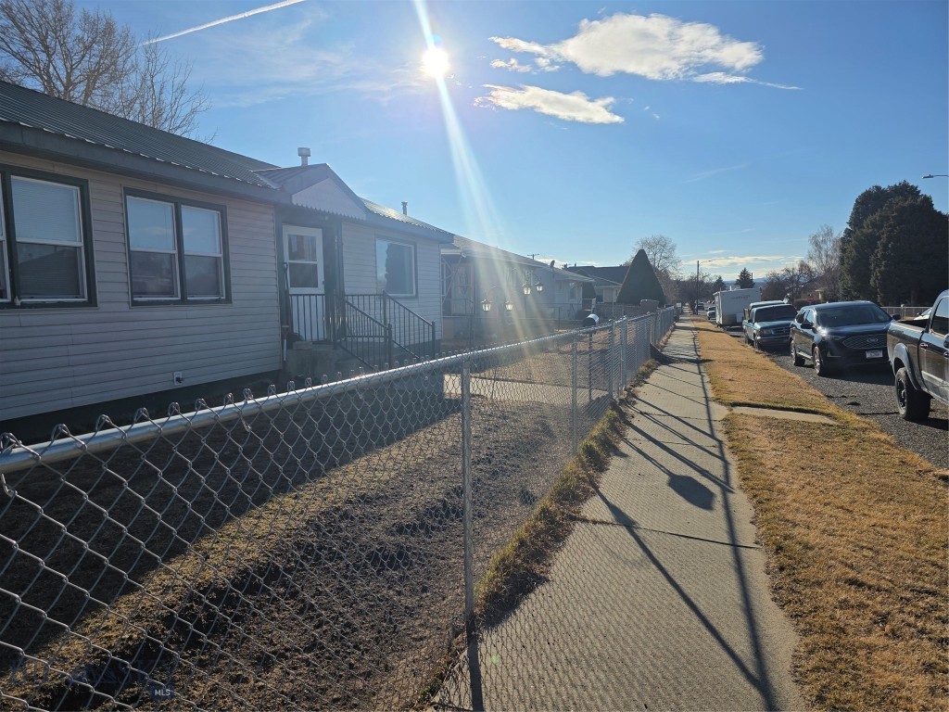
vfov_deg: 58.9
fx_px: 631
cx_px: 474
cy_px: 356
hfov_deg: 73.9
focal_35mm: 23
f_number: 1.7
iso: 40
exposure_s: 1/7944
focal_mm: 6.3
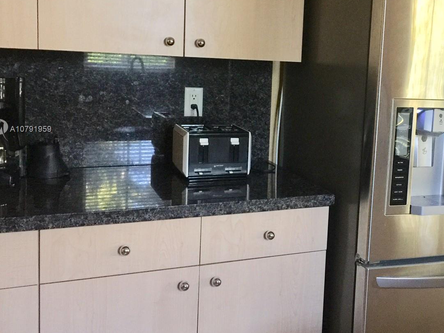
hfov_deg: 42.9
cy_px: 130
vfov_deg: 33.5
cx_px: 316
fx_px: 551
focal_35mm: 43
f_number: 2.2
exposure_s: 1/10
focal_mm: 4.15
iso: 125
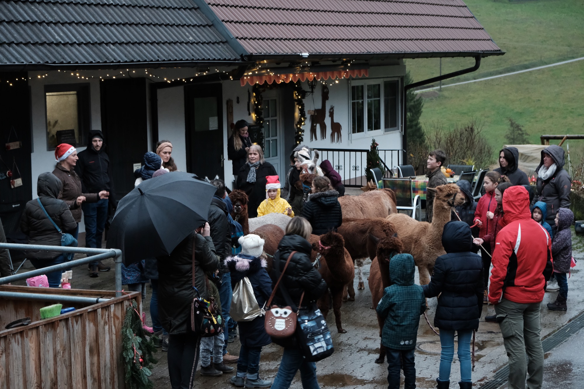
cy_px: 194
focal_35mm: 83
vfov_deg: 16.5
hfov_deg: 24.5
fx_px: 1346
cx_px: 292
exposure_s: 1/56
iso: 4000
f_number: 5.6
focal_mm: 55
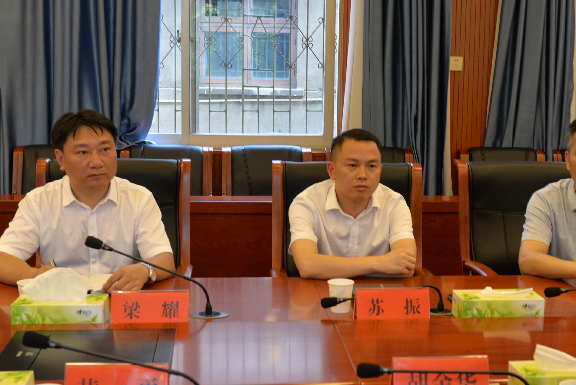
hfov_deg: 33.3
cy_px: 191
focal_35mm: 60
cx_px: 346
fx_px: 960
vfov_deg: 22.6
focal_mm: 27
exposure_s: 1/100
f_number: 5
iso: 400
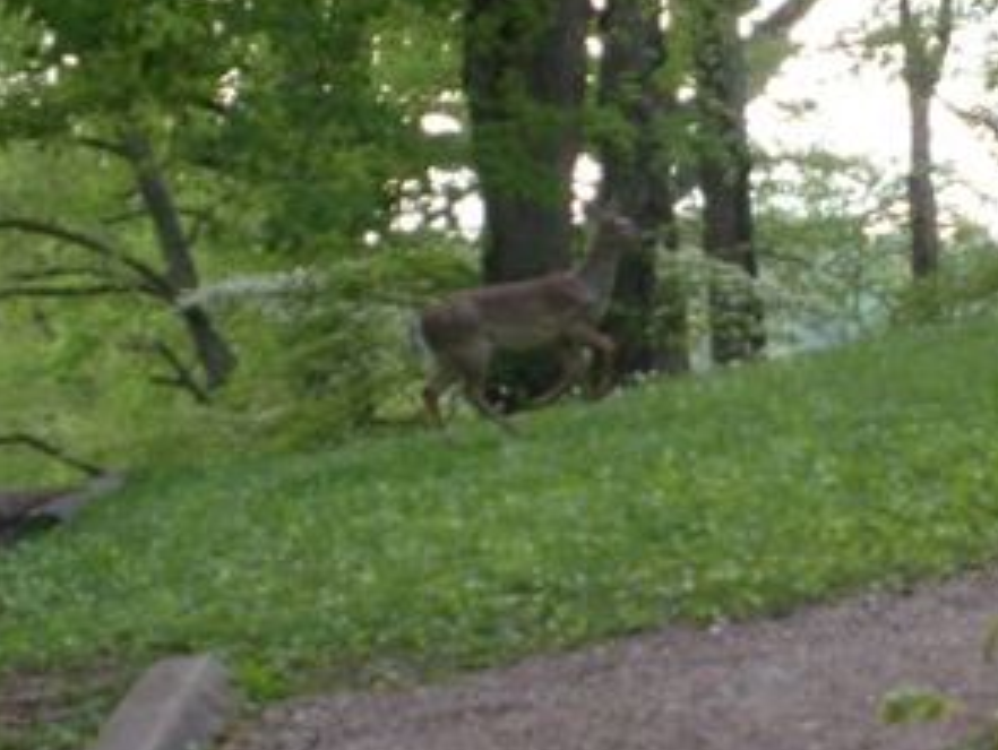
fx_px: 5540
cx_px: 840
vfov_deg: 7.7
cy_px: 261
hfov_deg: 10.3
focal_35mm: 192
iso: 120
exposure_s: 1/90
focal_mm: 17.4
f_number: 4.9
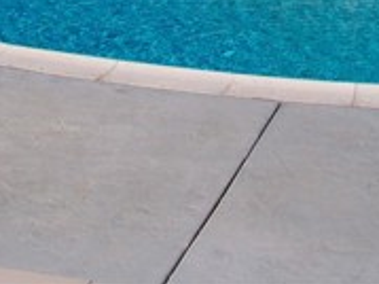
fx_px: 1291
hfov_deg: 16.7
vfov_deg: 11.6
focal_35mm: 118
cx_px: 235
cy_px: -223
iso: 64
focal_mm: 5.85
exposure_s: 1/1250
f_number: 4
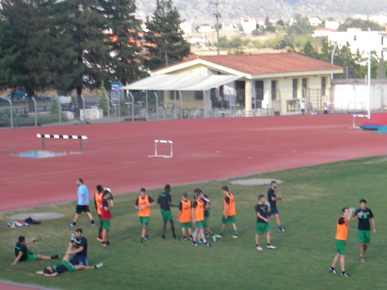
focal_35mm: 121
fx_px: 1353
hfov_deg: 16.3
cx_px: 220
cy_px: 187
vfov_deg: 12.2
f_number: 4.5
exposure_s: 1/500
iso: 183
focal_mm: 15.1
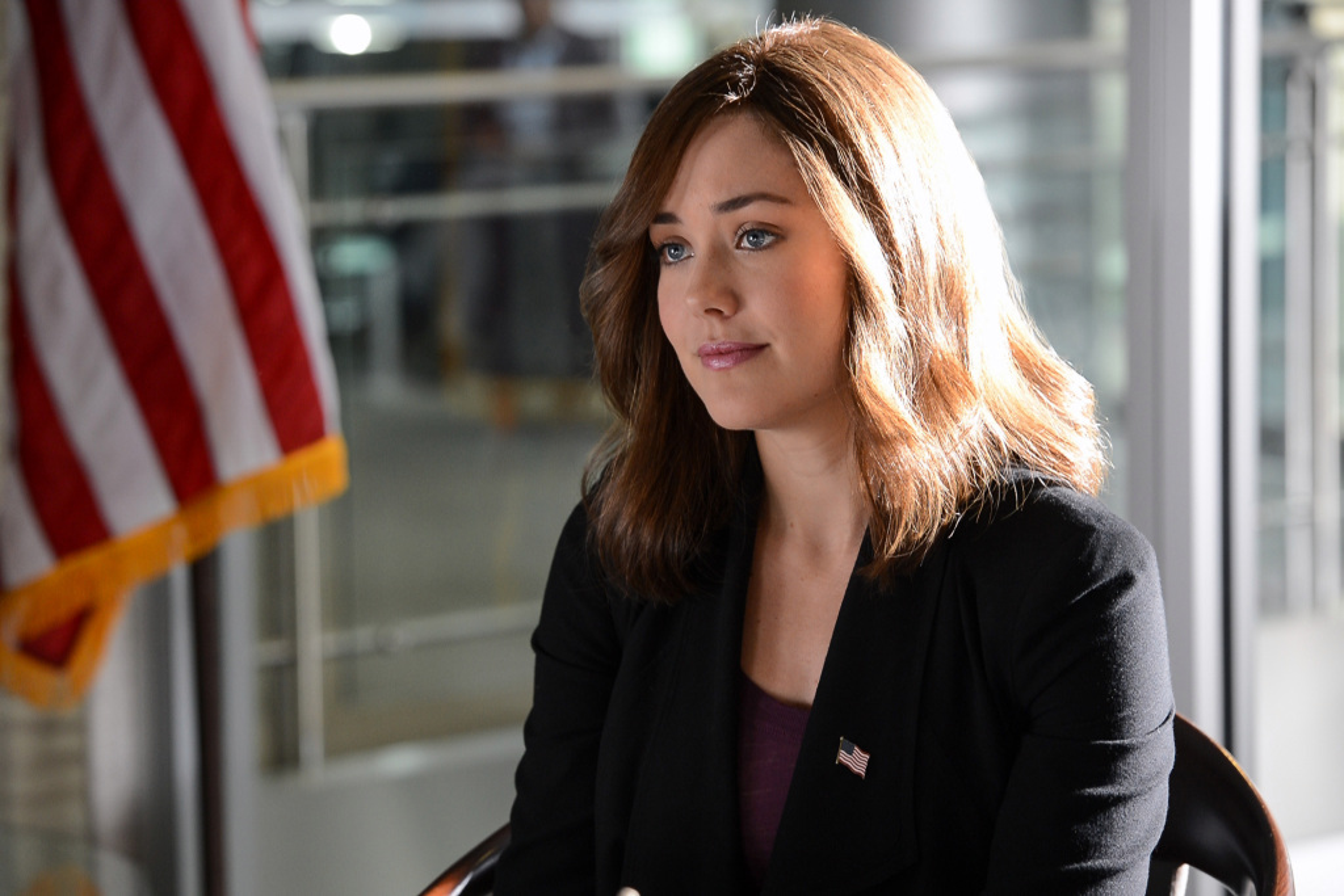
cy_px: 448
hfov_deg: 14.2
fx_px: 5414
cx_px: 672
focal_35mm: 145
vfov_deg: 9.5
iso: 1600
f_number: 5.6
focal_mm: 145
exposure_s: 1/125
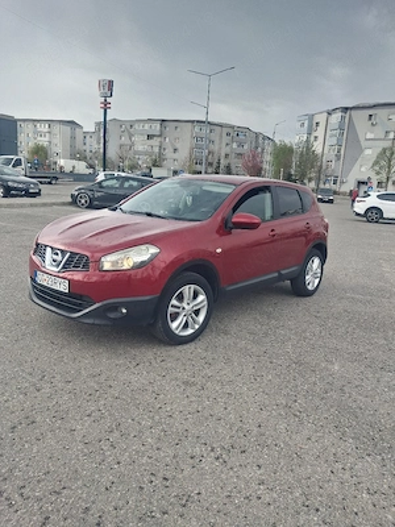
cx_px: 198
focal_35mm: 27
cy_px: 264
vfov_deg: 65.3
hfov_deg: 51.4
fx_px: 411
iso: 32
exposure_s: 1/100
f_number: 1.8
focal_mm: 4
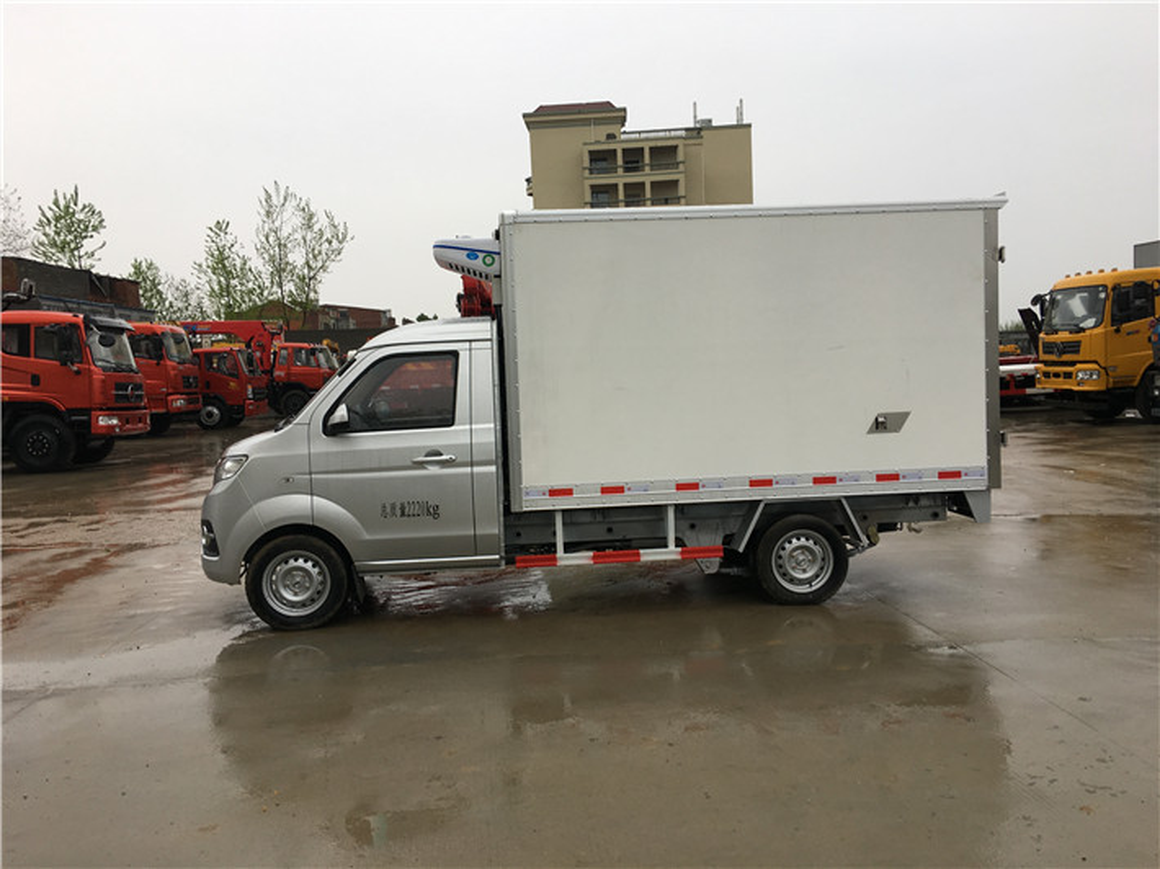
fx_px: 971
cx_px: 580
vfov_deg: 48.2
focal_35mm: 29
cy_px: 434
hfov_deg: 61.7
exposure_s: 1/110
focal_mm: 4.15
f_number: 2.2
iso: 25
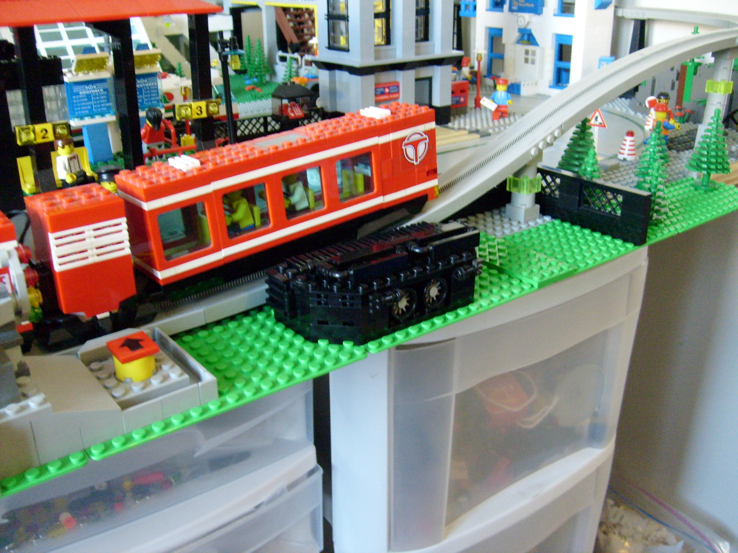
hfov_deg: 52.6
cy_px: 276
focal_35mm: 35
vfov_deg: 40.7
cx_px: 369
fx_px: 746
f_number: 2.8
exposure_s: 1/15
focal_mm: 5.8
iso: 200
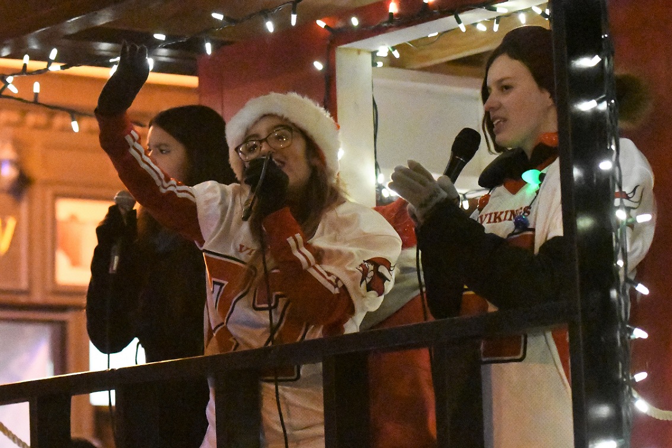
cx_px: 336
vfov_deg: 13.1
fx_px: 1961
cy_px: 224
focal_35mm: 105
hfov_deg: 19.4
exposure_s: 1/800
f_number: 2.8
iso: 51200
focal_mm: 70
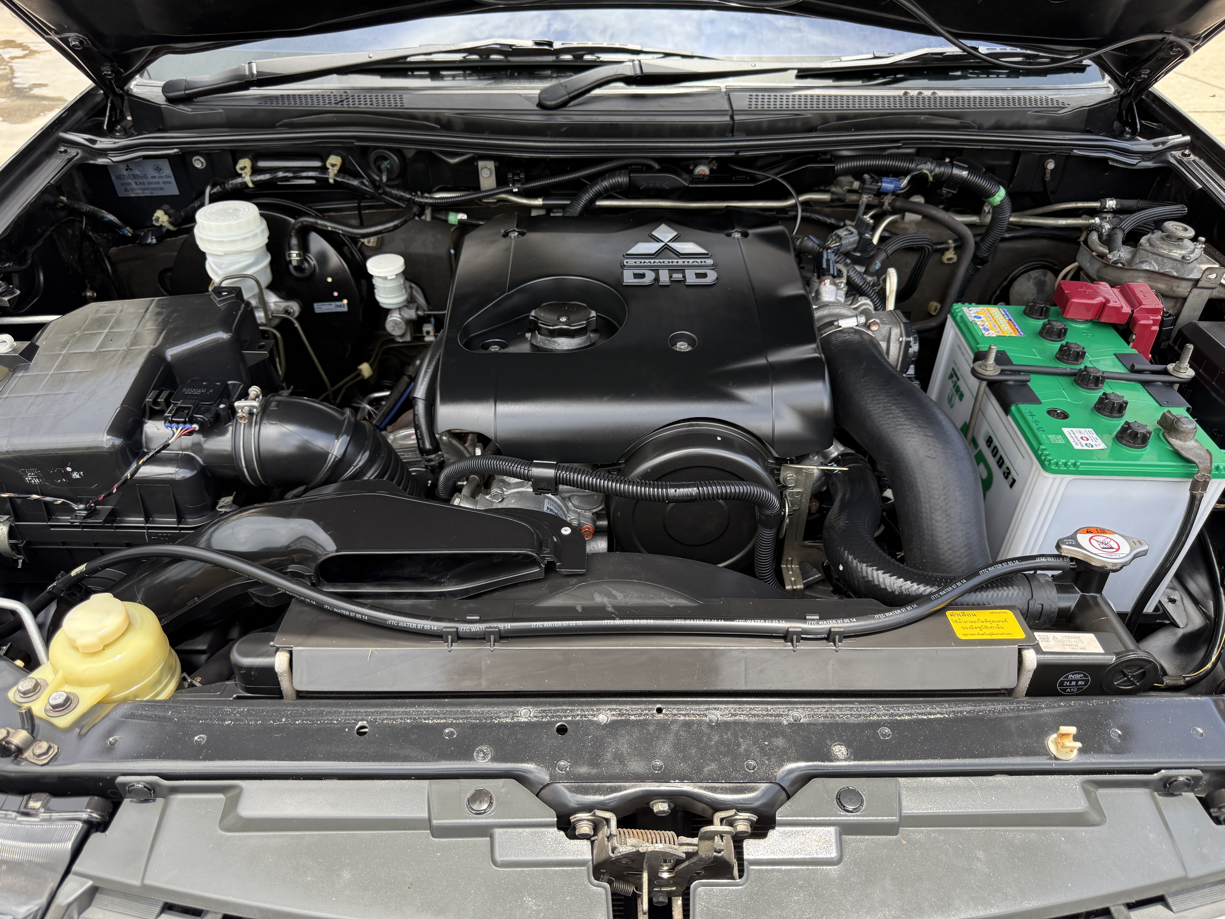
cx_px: 612
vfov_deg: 56.8
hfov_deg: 71.6
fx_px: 849
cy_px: 460
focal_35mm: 24
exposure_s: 1/445
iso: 100
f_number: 1.78
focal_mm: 6.76
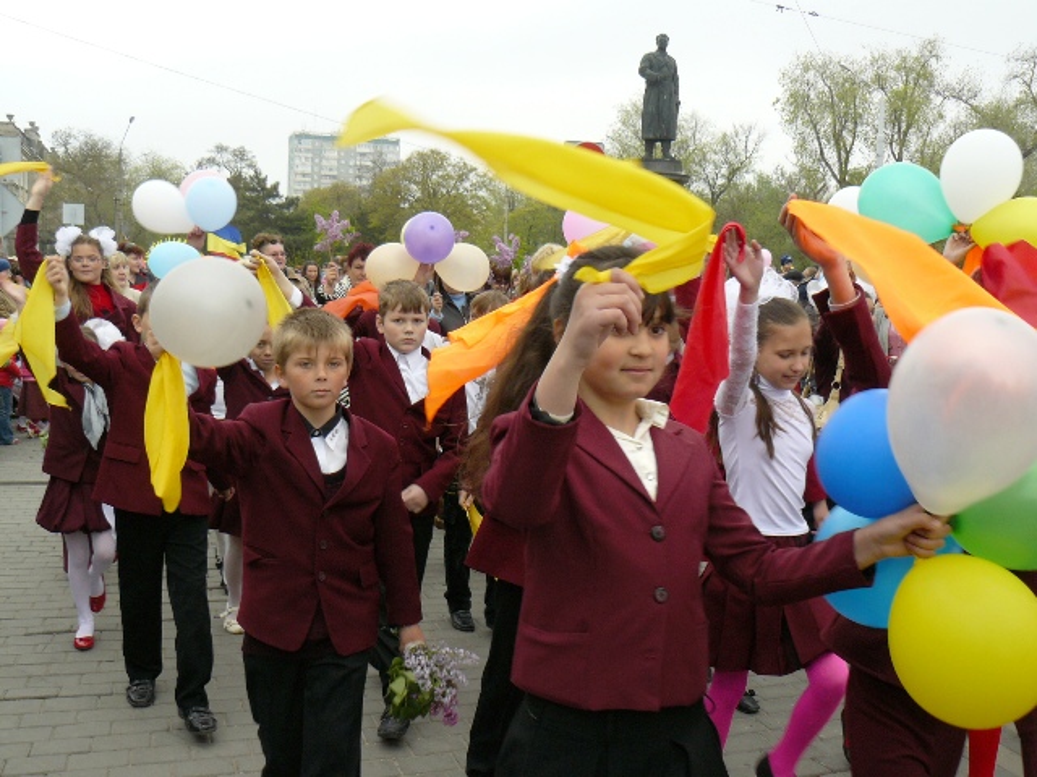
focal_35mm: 36
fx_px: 1078
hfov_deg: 51.4
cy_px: 388
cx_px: 518
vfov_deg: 39.7
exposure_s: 1/125
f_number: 4
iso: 100
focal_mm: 6
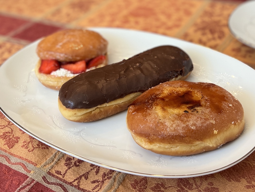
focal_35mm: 26
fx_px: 192
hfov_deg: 67.3
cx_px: 128
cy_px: 96
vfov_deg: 53.1
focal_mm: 5.7
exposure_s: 1/60
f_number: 1.5
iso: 80
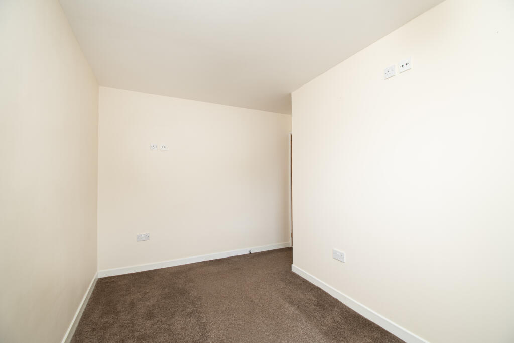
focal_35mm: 15
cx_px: 257
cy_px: 172
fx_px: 214
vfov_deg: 77.3
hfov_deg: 100.4
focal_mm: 10
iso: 320
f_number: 8
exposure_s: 1/2
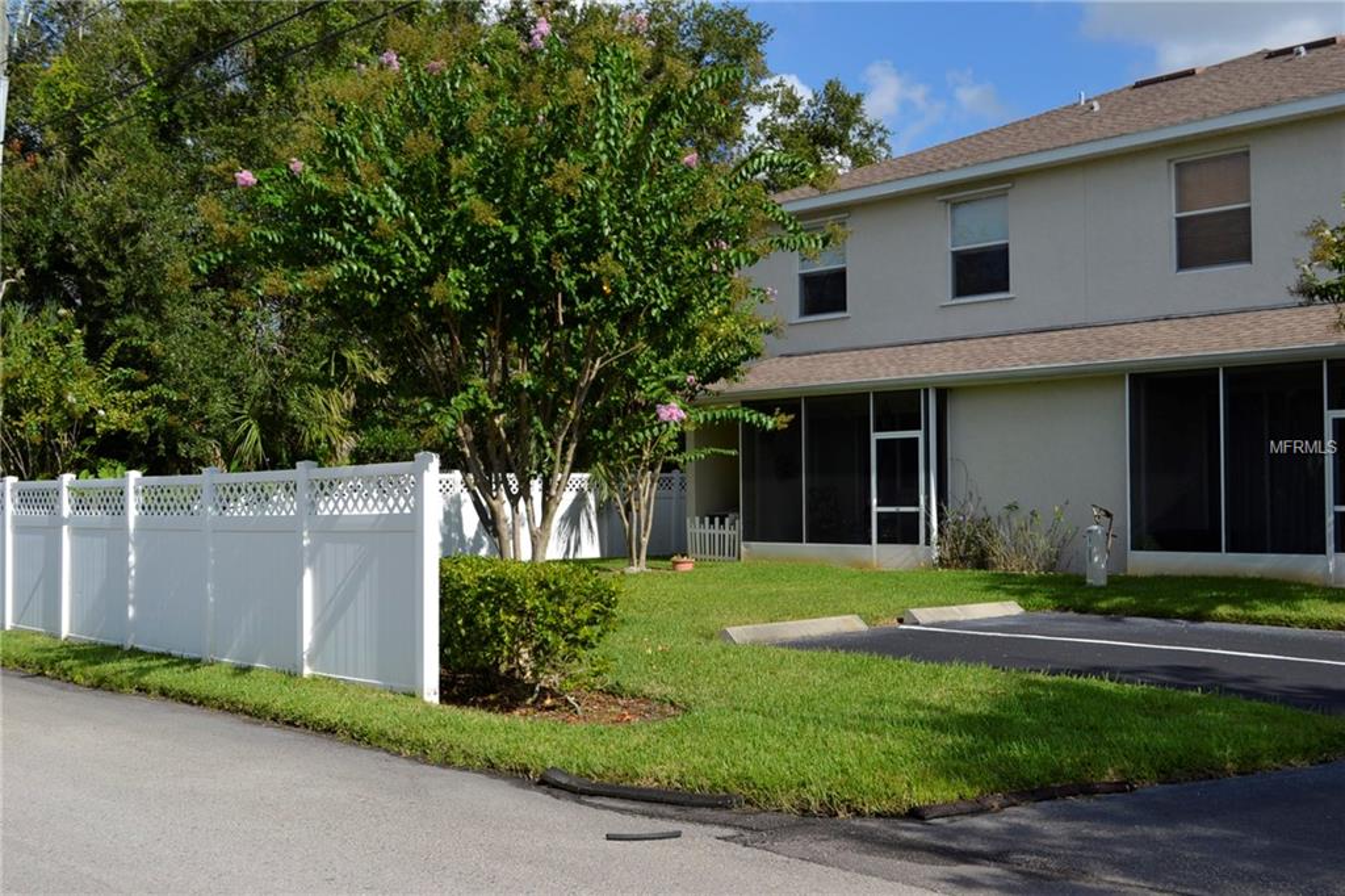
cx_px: 672
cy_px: 448
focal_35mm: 39
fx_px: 1457
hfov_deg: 49.6
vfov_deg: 34.2
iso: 100
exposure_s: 1/250
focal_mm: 26
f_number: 8
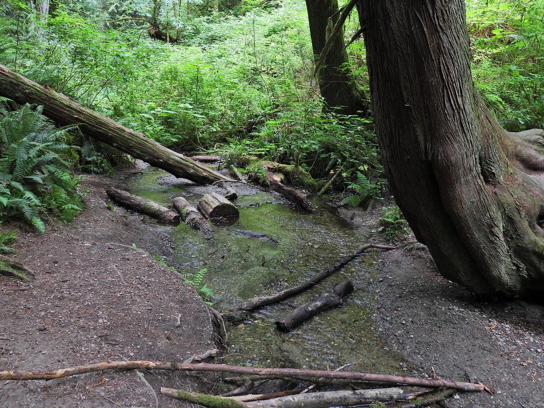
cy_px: 158
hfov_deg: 60.0
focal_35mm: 30
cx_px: 276
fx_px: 471
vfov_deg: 46.5
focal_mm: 4.3
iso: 100
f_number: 2.8
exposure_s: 1/50
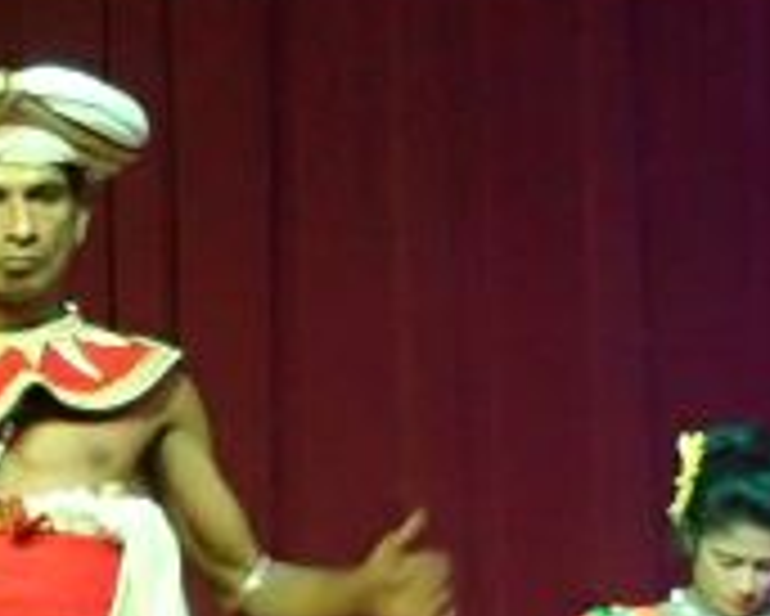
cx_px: -338
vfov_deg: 5.5
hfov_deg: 6.8
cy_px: 562
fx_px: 6362
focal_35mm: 279
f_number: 3.6
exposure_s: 1/40
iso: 1600
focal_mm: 11.01
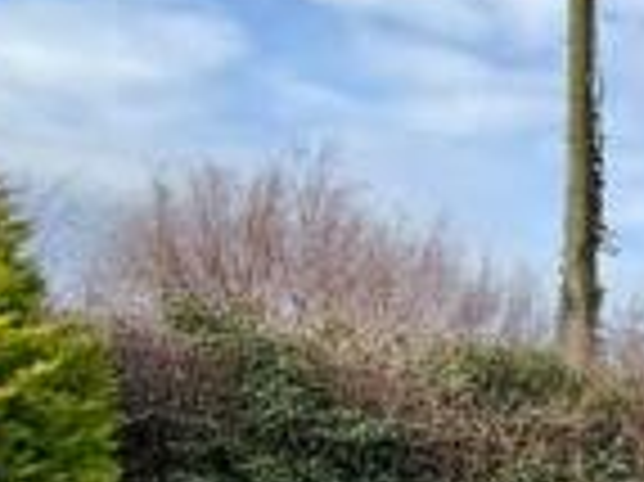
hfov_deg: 20.0
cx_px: 1250
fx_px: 1060
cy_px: 556
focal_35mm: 57
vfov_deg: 23.7
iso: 25
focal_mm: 2.22
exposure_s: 1/770
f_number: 2.2
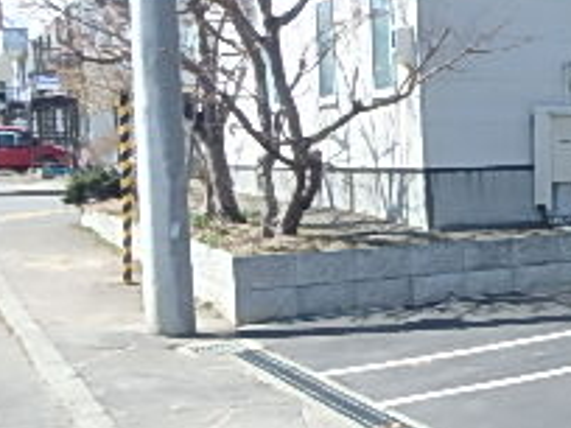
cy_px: 271
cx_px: 834
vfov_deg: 22.2
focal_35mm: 66
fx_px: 1089
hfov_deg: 23.9
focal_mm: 3.7
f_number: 3.5
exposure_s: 1/500
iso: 125
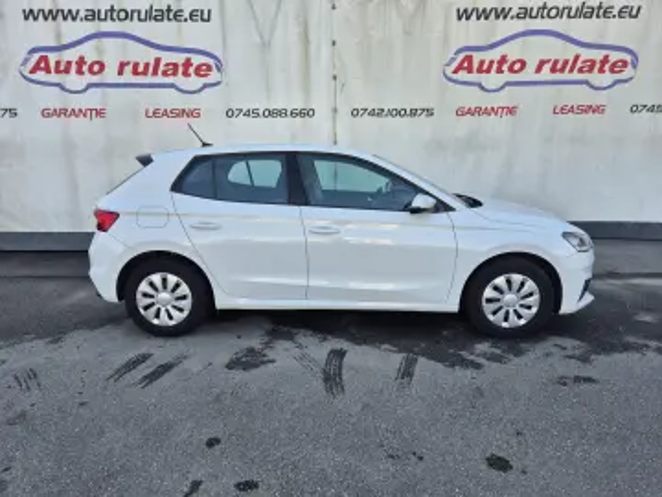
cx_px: 331
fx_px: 440
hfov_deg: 73.9
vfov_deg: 58.9
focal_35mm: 23
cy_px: 248
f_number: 1.8
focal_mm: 5.4
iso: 25
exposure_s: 1/331
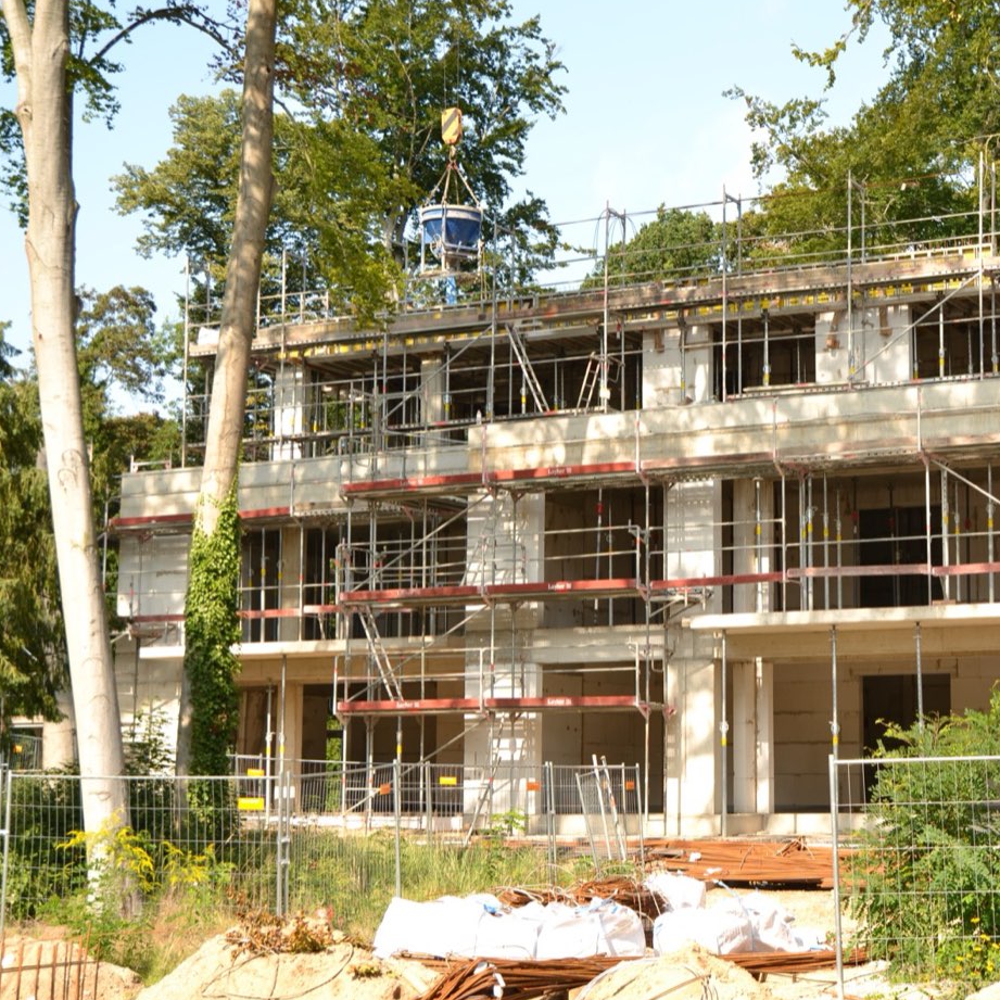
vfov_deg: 27.7
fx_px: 2026
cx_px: 734
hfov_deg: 27.4
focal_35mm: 62
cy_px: 502
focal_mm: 32
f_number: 4.5
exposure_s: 1/250
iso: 100
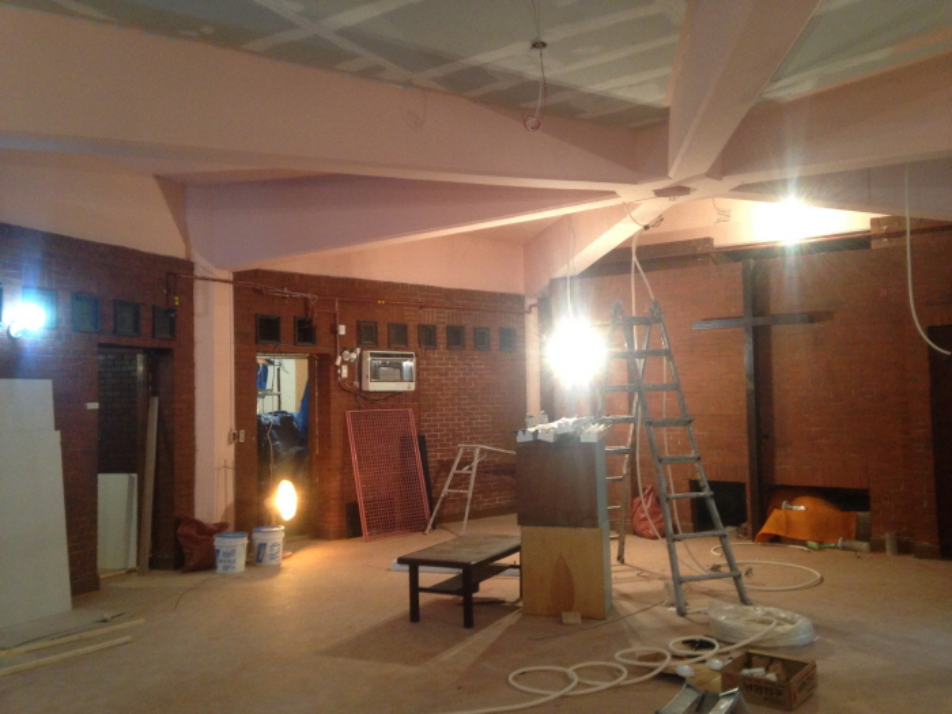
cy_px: 357
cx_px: 476
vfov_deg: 42.9
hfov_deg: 55.4
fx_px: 908
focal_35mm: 33
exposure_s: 1/20
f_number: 2.4
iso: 200
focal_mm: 4.12
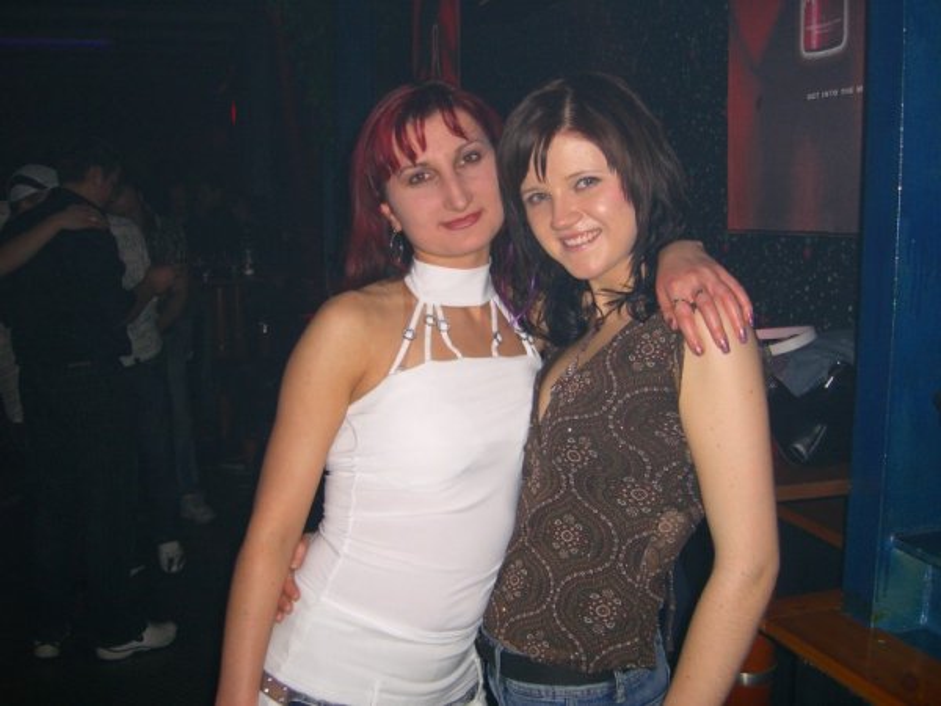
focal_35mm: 38
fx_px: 1033
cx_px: 470
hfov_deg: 49.0
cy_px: 353
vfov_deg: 37.7
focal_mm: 7.9
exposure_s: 1/60
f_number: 2.8
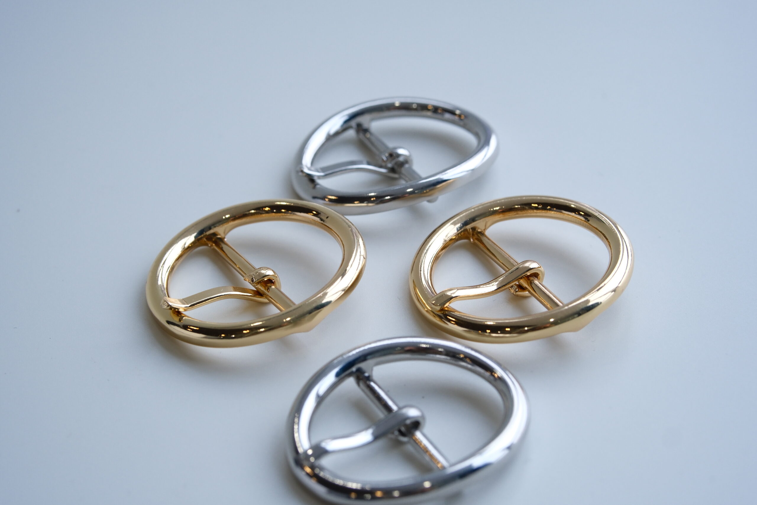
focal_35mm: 84
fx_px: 1766
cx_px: 378
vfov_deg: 16.3
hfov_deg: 24.2
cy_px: 252
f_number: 5.6
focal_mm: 56
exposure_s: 1/100
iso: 500
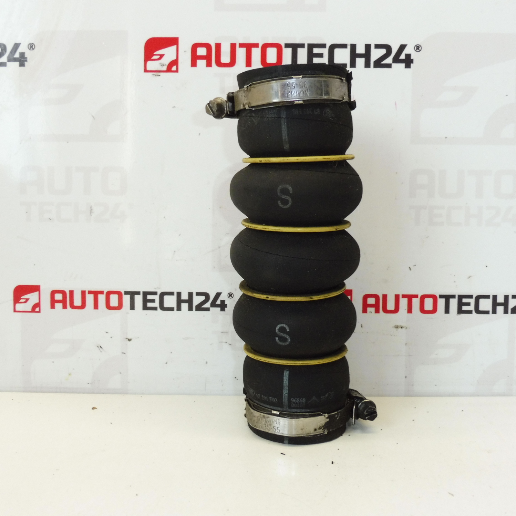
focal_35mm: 29
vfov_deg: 55.6
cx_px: 262
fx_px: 489
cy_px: 255
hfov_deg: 55.6
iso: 200
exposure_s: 1/100
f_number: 4
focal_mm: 4.3
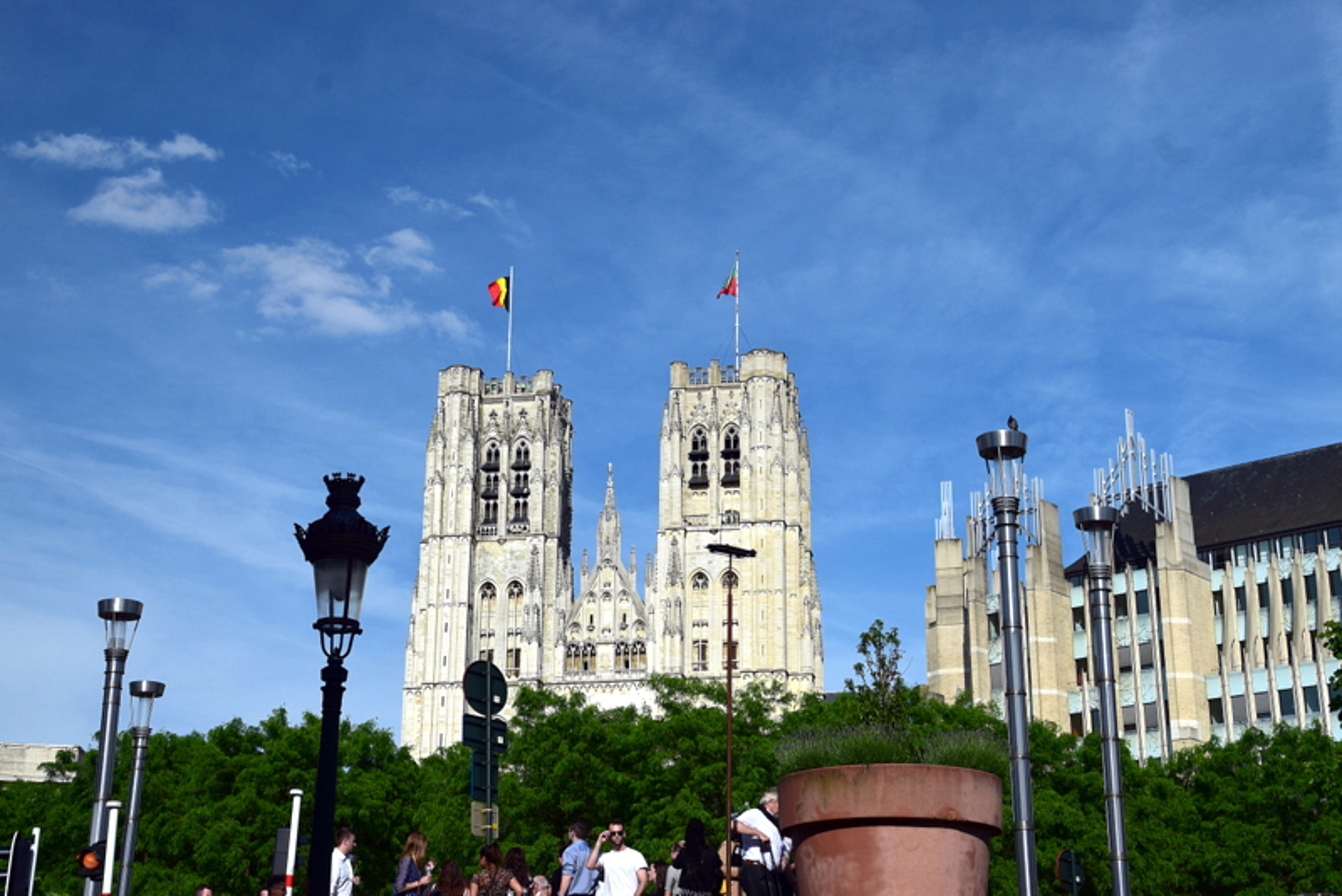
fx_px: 2125
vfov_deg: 23.8
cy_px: 448
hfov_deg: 35.0
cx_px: 671
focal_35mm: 57
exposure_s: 1/200
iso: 125
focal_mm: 38
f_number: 10
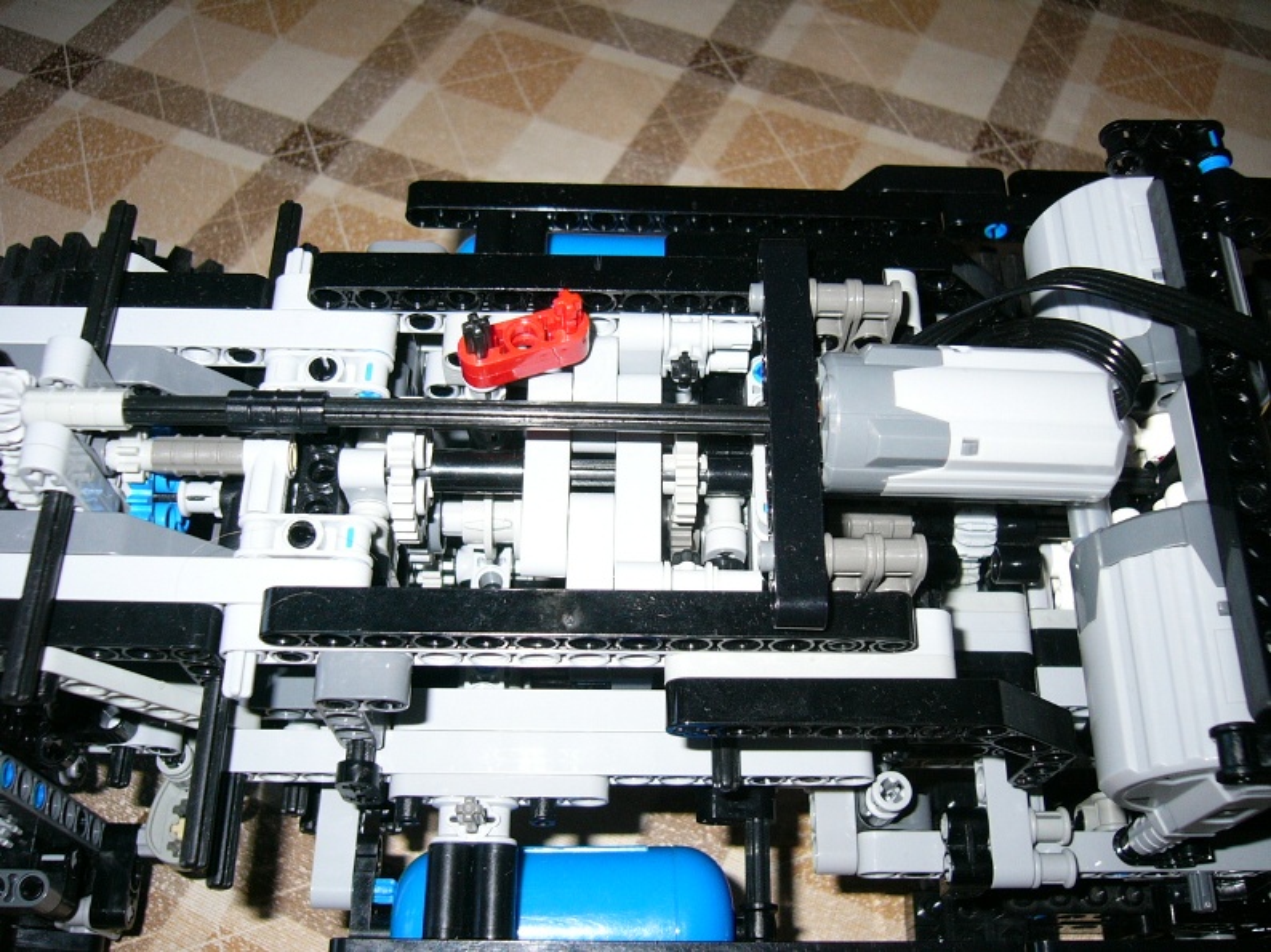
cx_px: 636
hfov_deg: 52.6
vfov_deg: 40.7
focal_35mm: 35
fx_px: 1285
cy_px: 476
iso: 100
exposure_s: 1/60
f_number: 2.8
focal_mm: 5.8
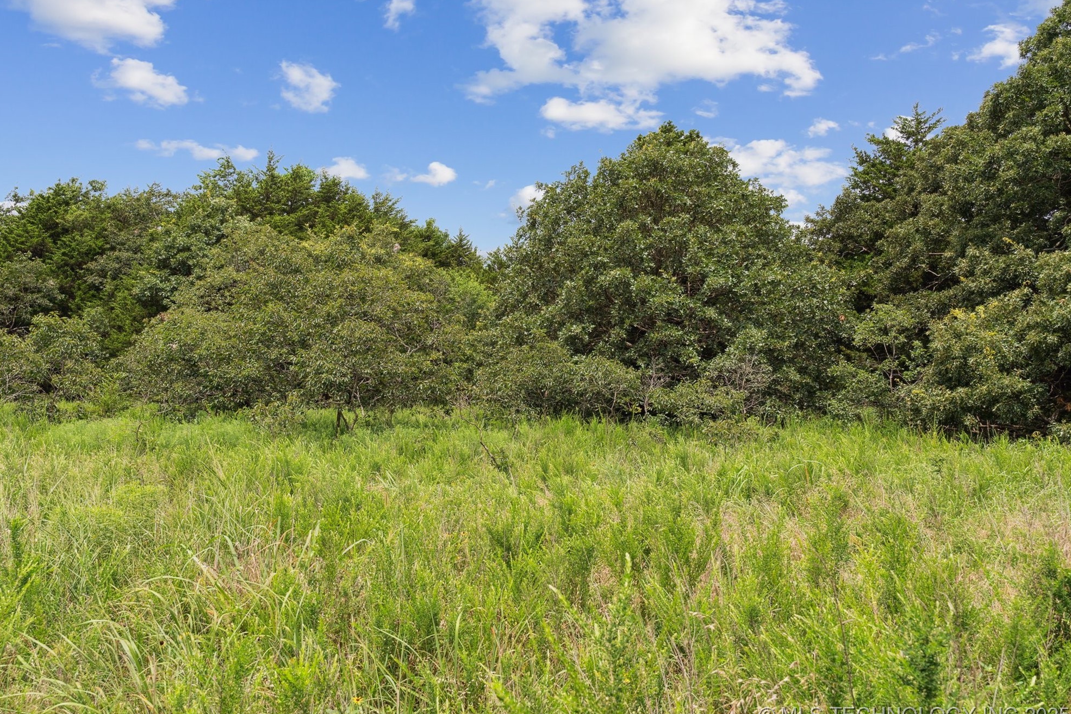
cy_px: 367
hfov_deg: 60.3
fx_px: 922
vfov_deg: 42.3
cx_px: 522
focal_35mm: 31
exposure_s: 1/250
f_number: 9.5
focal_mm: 30
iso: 250
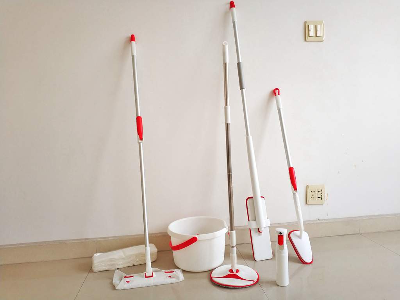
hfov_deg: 56.8
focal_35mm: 32
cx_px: 200
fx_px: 370
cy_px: 150
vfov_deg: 44.2
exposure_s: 1/50
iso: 181
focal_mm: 4.5
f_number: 2
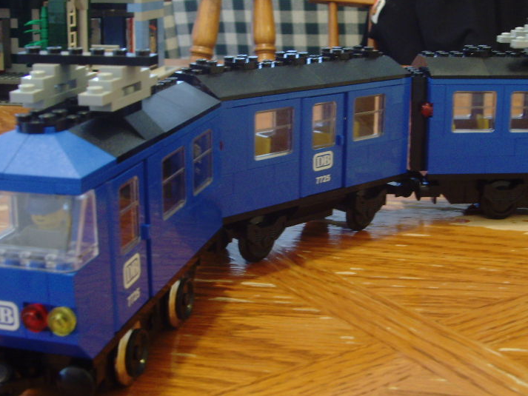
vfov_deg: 26.1
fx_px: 854
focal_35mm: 56
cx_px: 279
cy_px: 187
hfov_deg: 34.3
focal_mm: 6.6
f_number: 3.5
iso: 200
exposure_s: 1/4
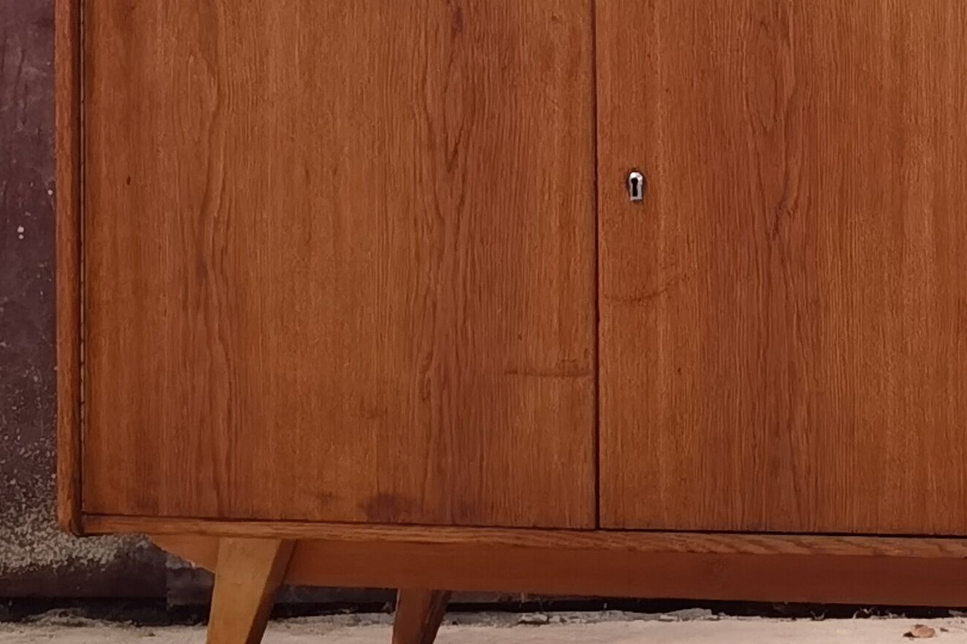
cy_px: 101
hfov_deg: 16.5
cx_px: 1075
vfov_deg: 11.4
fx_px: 3223
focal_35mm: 120
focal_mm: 6.71
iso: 320
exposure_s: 1/33.3
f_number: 1.9
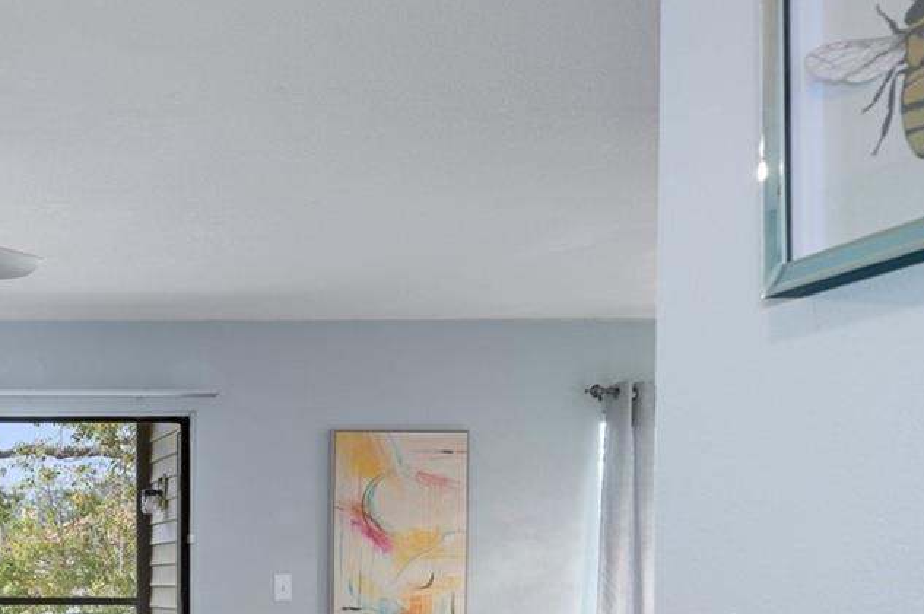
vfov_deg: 29.3
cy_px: 601
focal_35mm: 43
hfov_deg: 38.7
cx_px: -58
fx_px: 1103
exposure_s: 1/1.67
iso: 320
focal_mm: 17
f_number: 8
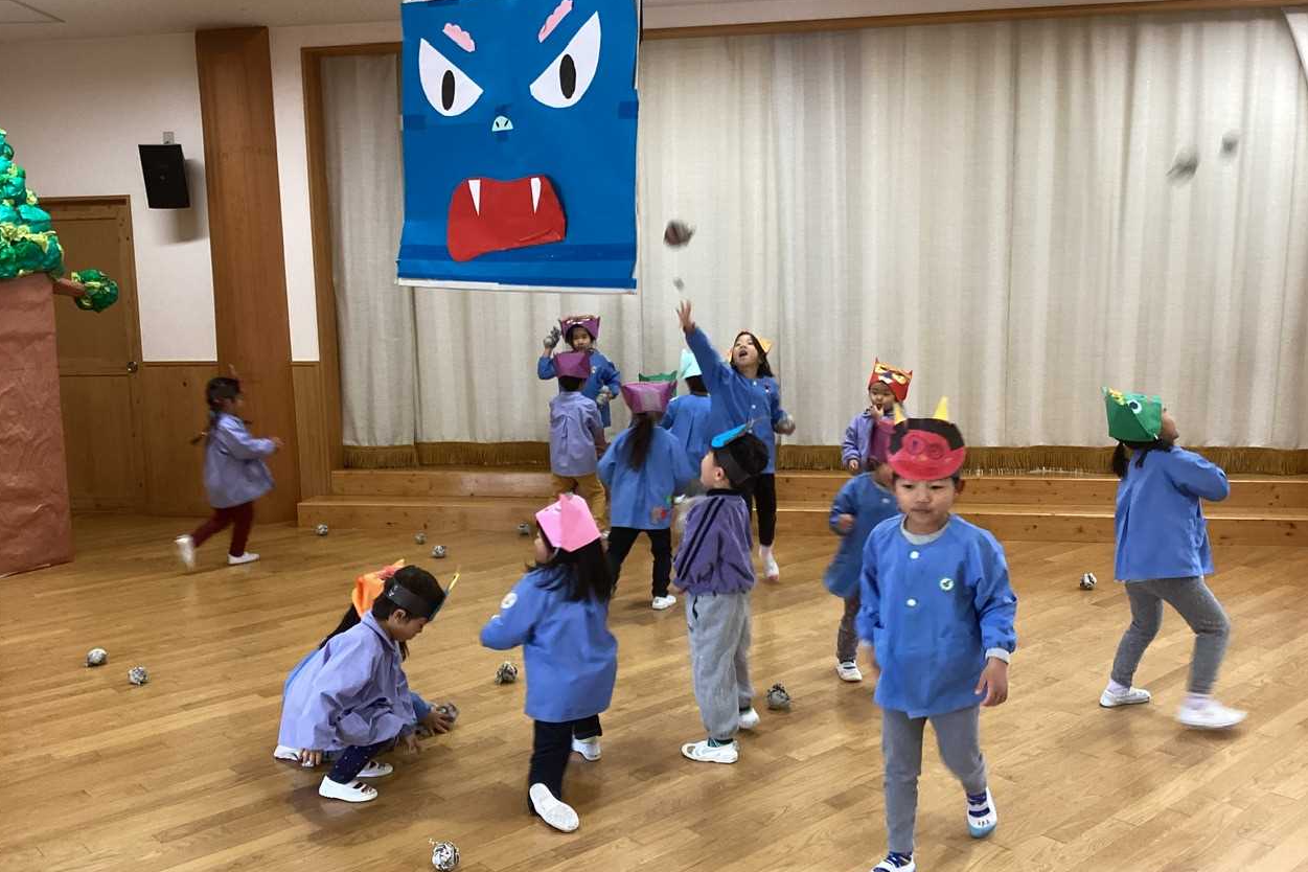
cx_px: 645
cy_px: 445
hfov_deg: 57.2
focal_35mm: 33
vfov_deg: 40.0
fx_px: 1199
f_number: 2.4
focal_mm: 3.3
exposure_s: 1/50
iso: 100
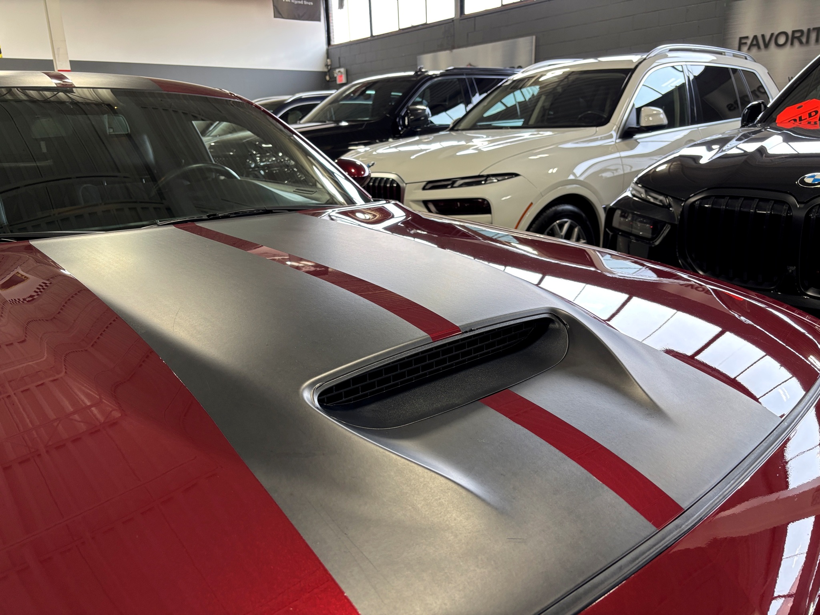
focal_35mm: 26
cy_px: 308
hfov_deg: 67.3
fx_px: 616
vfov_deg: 53.1
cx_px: 410
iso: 50
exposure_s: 1/70
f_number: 1.6
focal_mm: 5.96
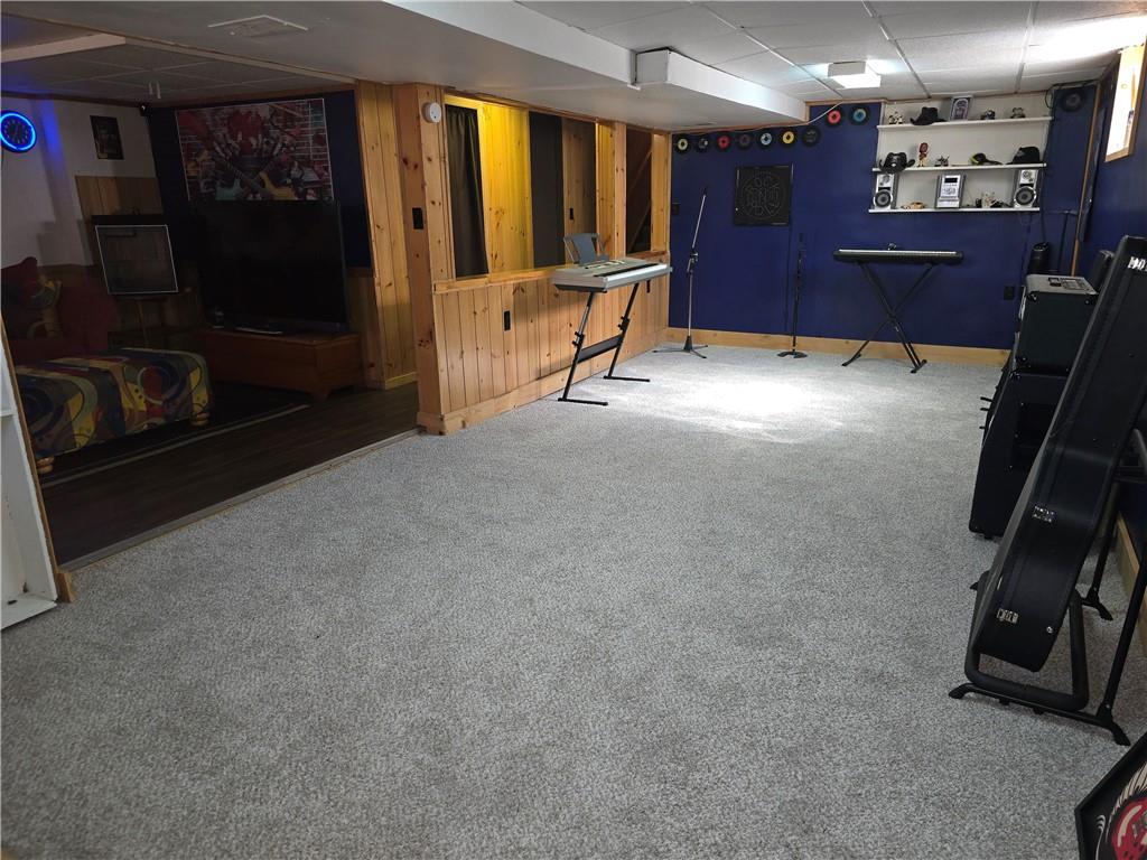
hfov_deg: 73.9
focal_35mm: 23
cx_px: 574
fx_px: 762
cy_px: 430
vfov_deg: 58.9
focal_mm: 6.3
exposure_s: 1/24
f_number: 1.7
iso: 125
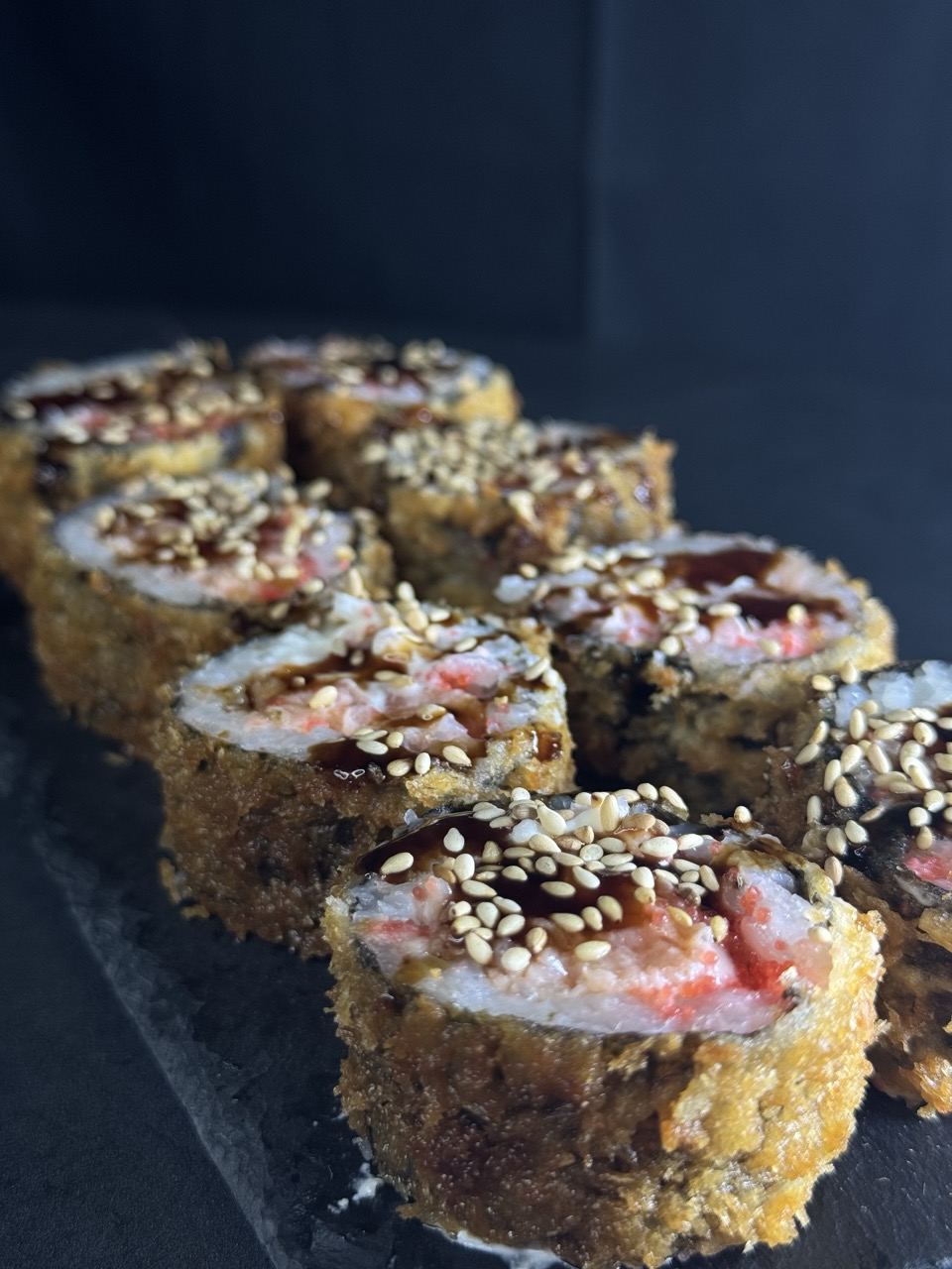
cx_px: 476
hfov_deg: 30.3
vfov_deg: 39.7
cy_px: 634
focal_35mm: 48
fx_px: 1760
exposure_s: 1/205
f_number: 1.78
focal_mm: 6.76
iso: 64
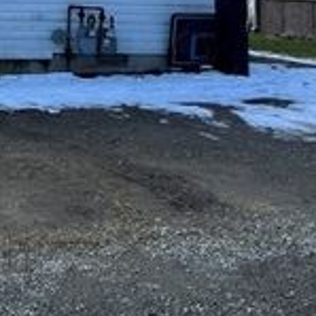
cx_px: -47
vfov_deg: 15.6
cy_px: -154
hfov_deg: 16.3
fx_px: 1064
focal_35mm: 103
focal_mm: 5.7
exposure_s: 1/4831
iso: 50
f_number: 1.5
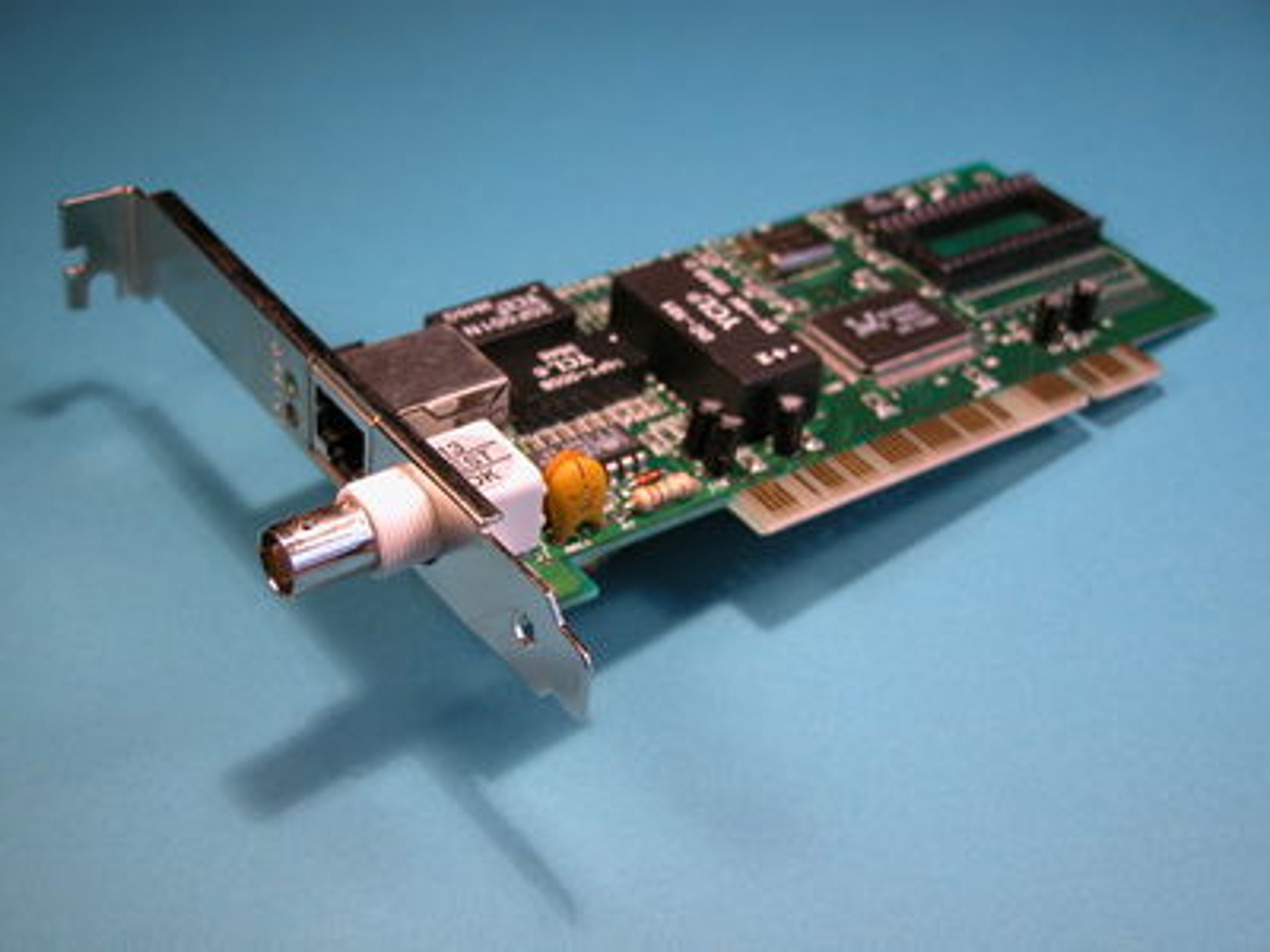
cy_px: 476
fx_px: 2128
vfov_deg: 25.2
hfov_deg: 33.2
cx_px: 635
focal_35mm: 58
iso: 100
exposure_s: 1/62.6
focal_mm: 14.7
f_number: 3.1
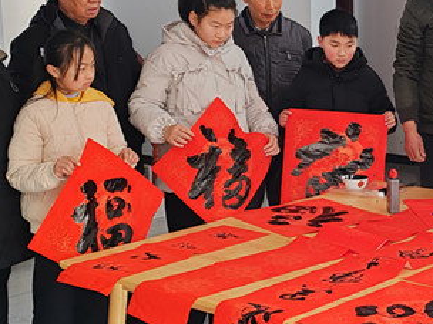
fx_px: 988
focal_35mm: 79
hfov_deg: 24.1
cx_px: 379
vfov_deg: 18.7
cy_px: 145
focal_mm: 6.12
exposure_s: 1/100
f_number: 1.9
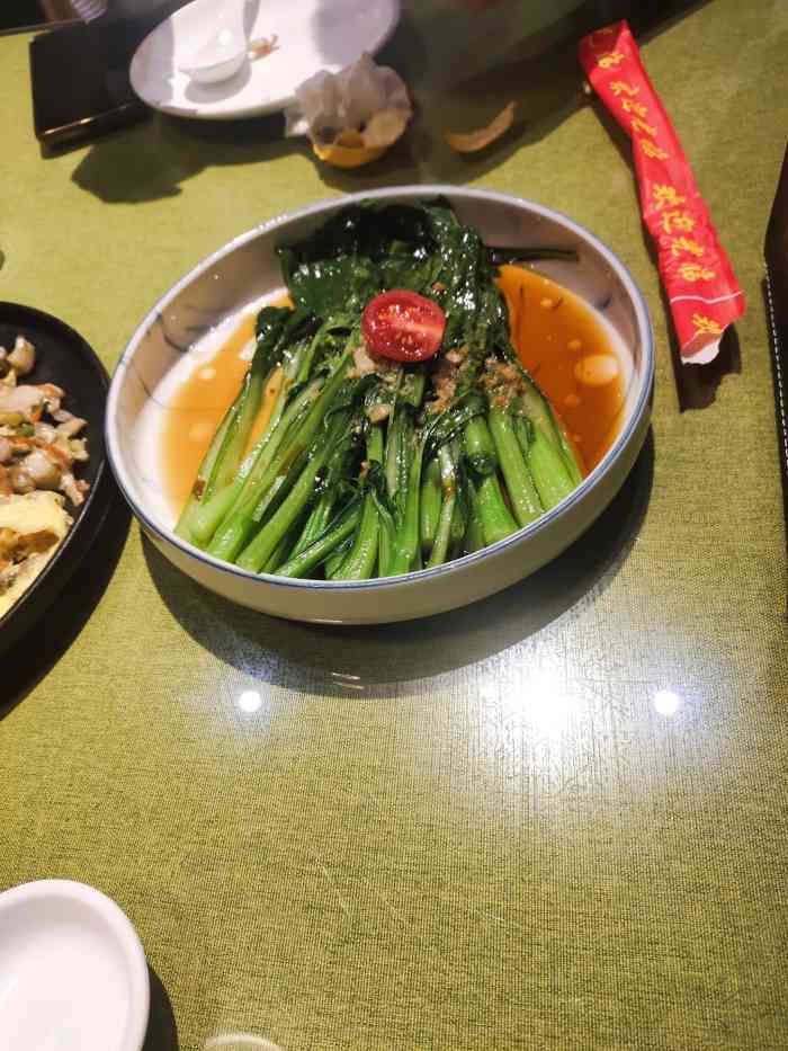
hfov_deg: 58.9
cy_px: 526
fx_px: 698
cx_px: 394
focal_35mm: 23
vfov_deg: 73.9
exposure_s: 1/100
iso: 387
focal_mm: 4.76
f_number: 1.79
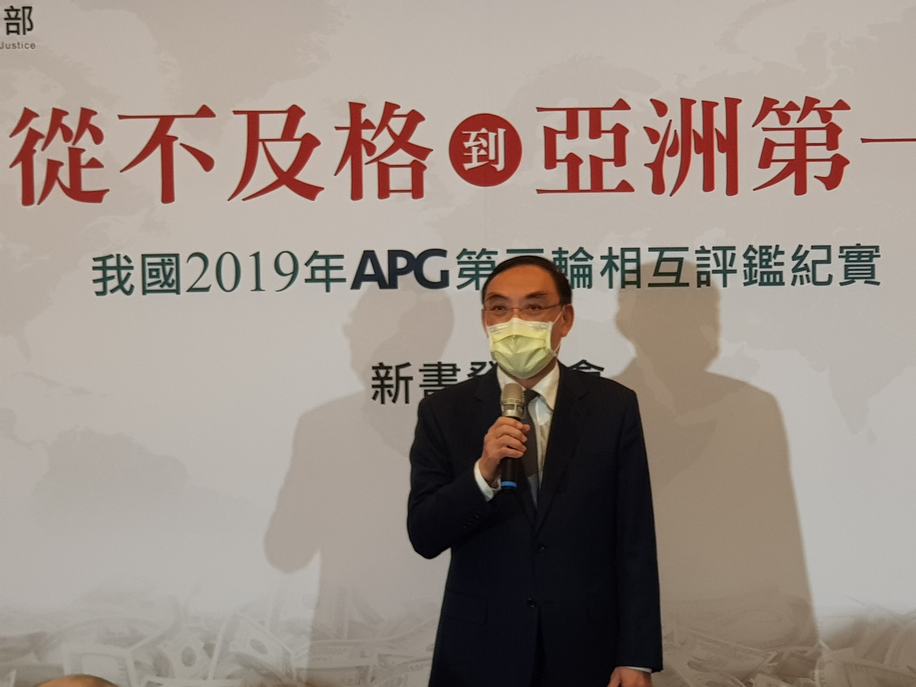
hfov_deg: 36.8
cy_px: 344
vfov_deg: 28.0
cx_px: 458
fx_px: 1376
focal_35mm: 52
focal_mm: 6
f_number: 2.4
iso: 40
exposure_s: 1/30
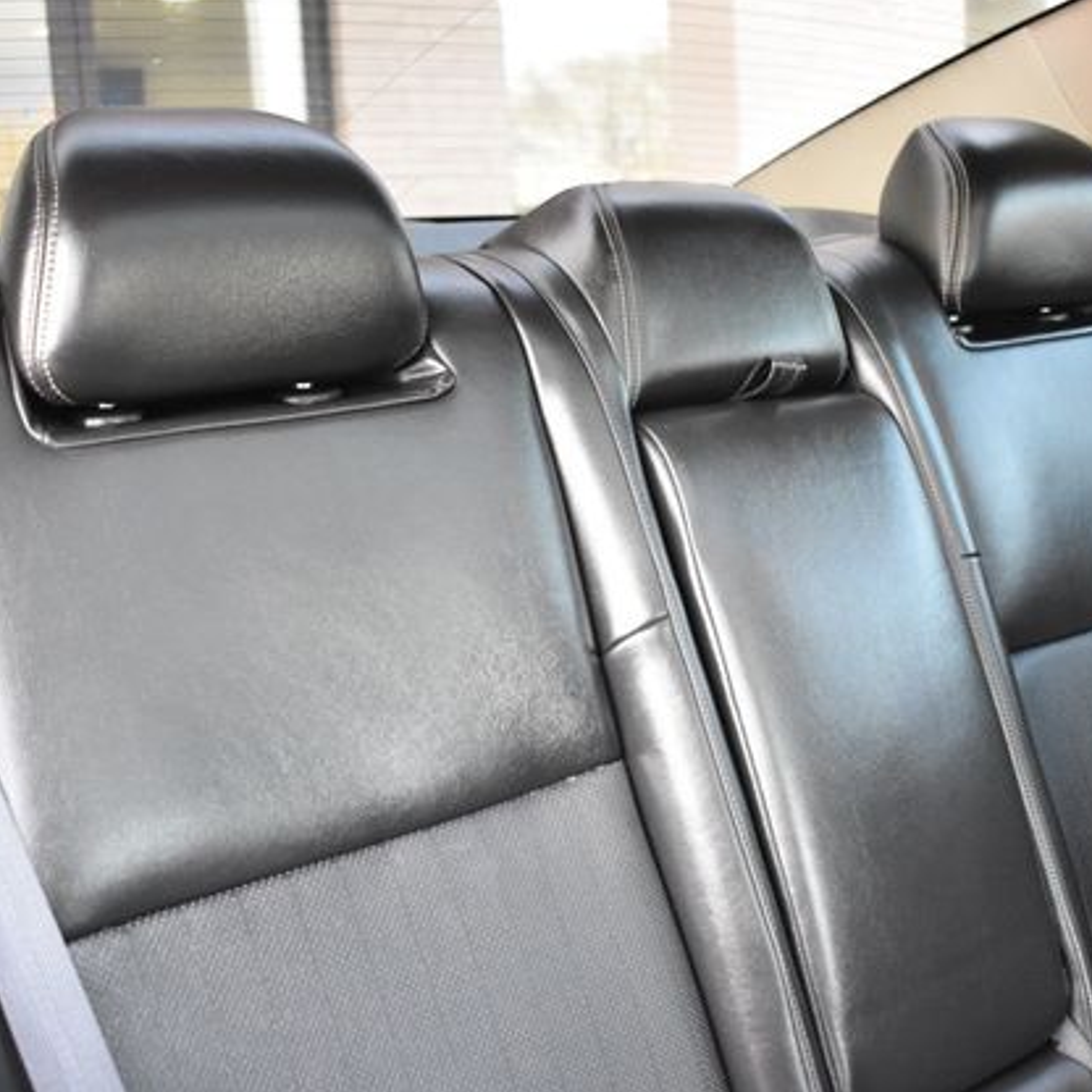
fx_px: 1677
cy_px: 541
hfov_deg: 36.0
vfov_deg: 36.1
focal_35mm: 47
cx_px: 625
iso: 3200
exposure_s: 1/60
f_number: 4
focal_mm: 24
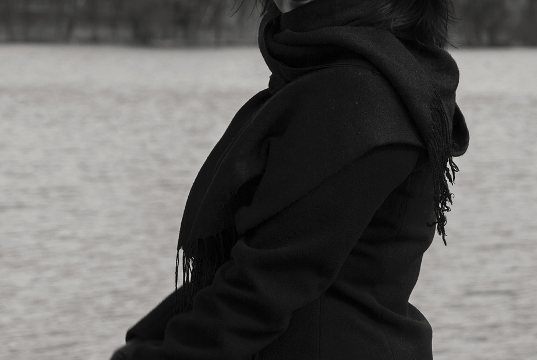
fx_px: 2550
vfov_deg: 8.1
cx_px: 266
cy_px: 87
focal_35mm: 171
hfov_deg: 12.0
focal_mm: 75
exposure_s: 1/200
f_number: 7.1
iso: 100
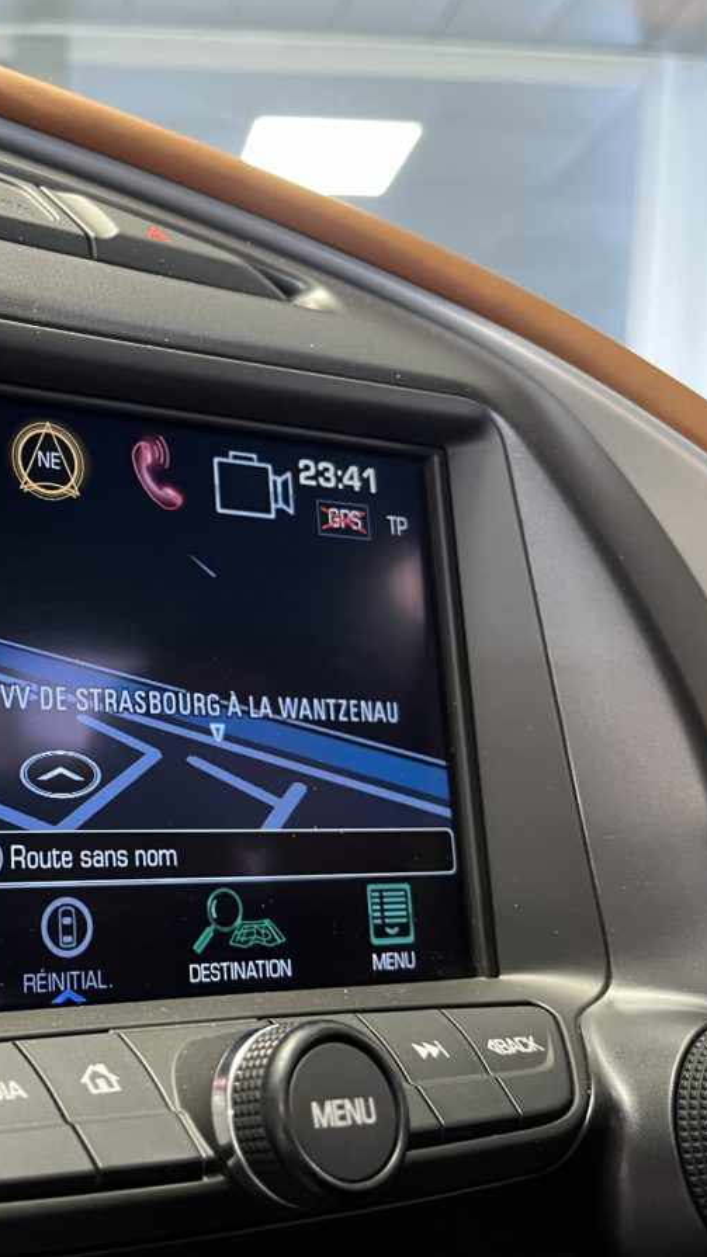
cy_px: 626
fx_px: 1267
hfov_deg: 29.3
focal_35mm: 38
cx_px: 18
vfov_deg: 52.8
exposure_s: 1/33
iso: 400
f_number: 1.6
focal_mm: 5.1
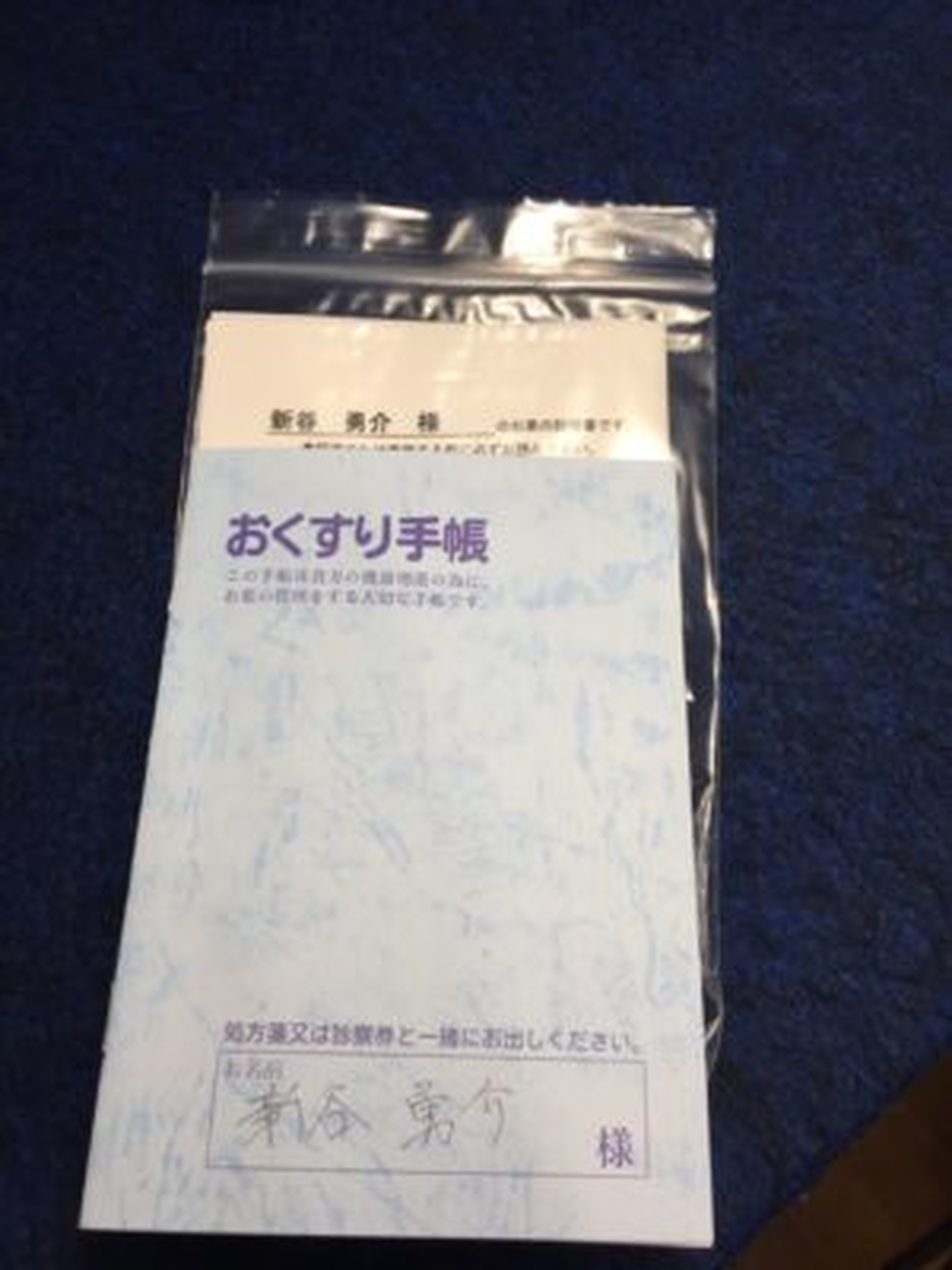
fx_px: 1063
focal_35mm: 29
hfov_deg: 48.2
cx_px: 476
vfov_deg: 61.7
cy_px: 635
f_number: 2.2
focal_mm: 4.15
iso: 40
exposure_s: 1/60
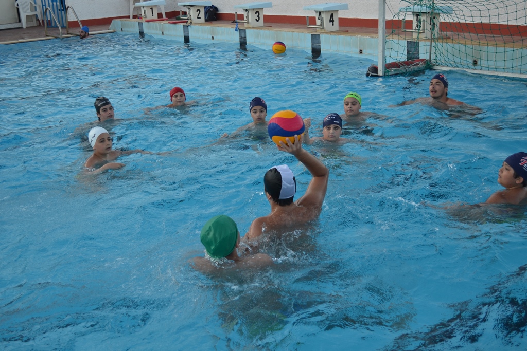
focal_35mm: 48
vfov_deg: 28.1
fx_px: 703
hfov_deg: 41.1
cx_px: 264
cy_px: 176
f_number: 4.8
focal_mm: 32
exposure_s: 1/500
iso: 400
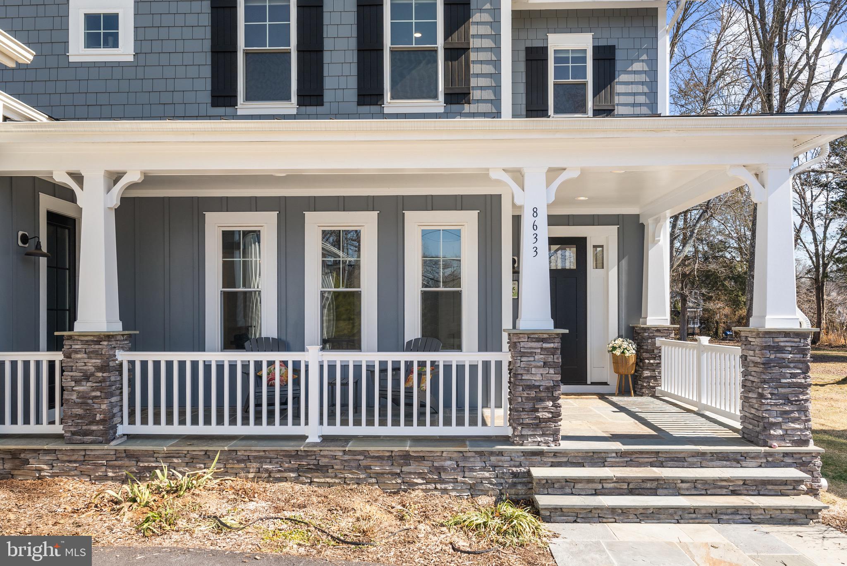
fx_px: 612
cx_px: 424
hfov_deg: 69.4
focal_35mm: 26
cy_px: 283
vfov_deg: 49.6
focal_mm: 26
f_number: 9
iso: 80
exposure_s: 1/125
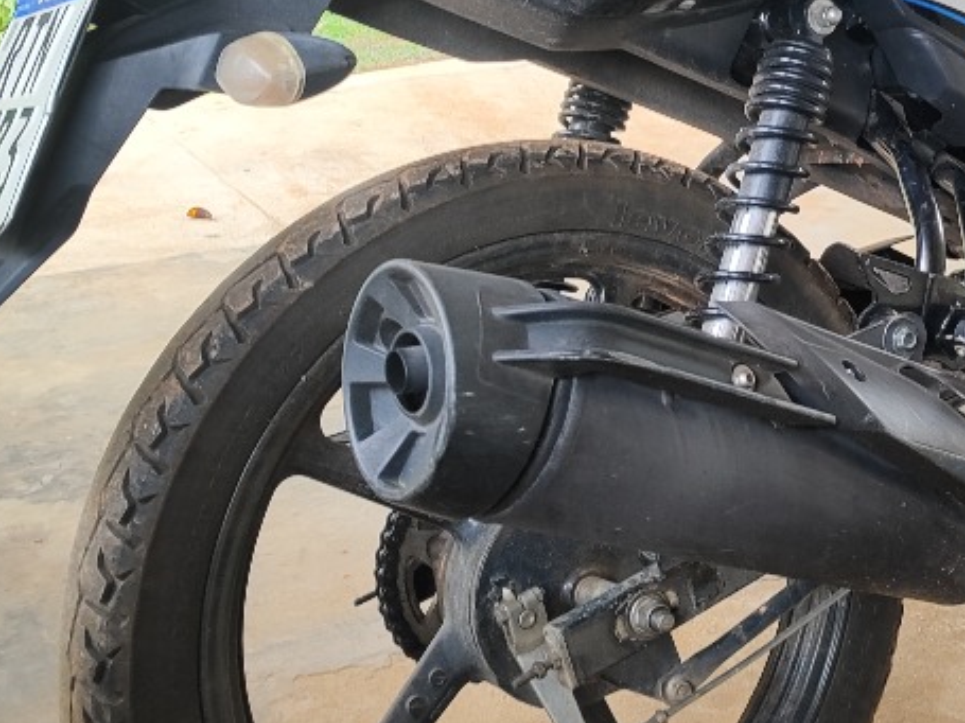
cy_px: 131
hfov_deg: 33.5
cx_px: 887
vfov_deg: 26.5
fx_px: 1505
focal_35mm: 54
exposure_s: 1/120
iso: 81
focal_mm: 5.89
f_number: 1.89
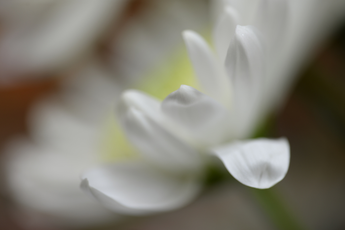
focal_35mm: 180
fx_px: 1725
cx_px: 172
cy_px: 115
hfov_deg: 11.4
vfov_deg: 7.6
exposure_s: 1/6
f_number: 5
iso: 100
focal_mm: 180
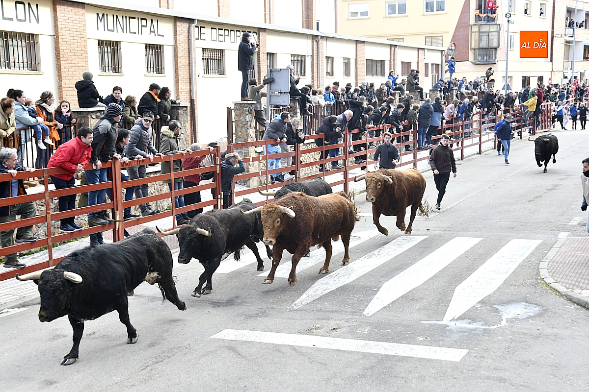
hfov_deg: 41.1
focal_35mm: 48
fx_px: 785
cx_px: 294
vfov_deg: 28.1
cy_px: 196
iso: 640
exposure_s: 1/400
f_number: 6.3
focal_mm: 48
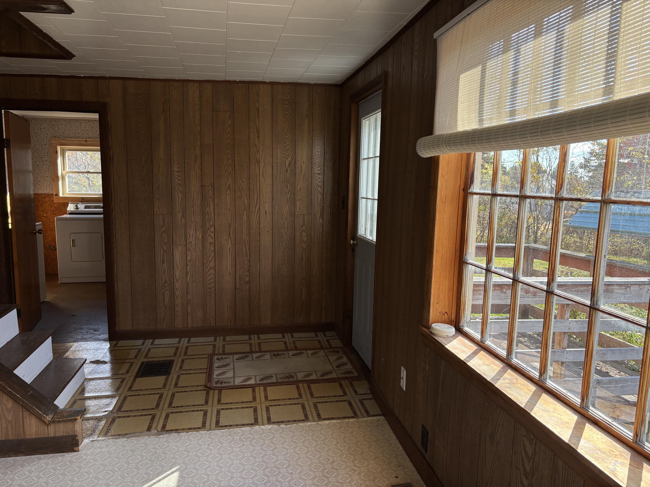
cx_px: 325
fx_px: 488
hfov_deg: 67.3
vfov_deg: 53.1
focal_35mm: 26
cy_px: 244
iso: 50
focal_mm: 5.96
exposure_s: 1/454
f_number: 1.6
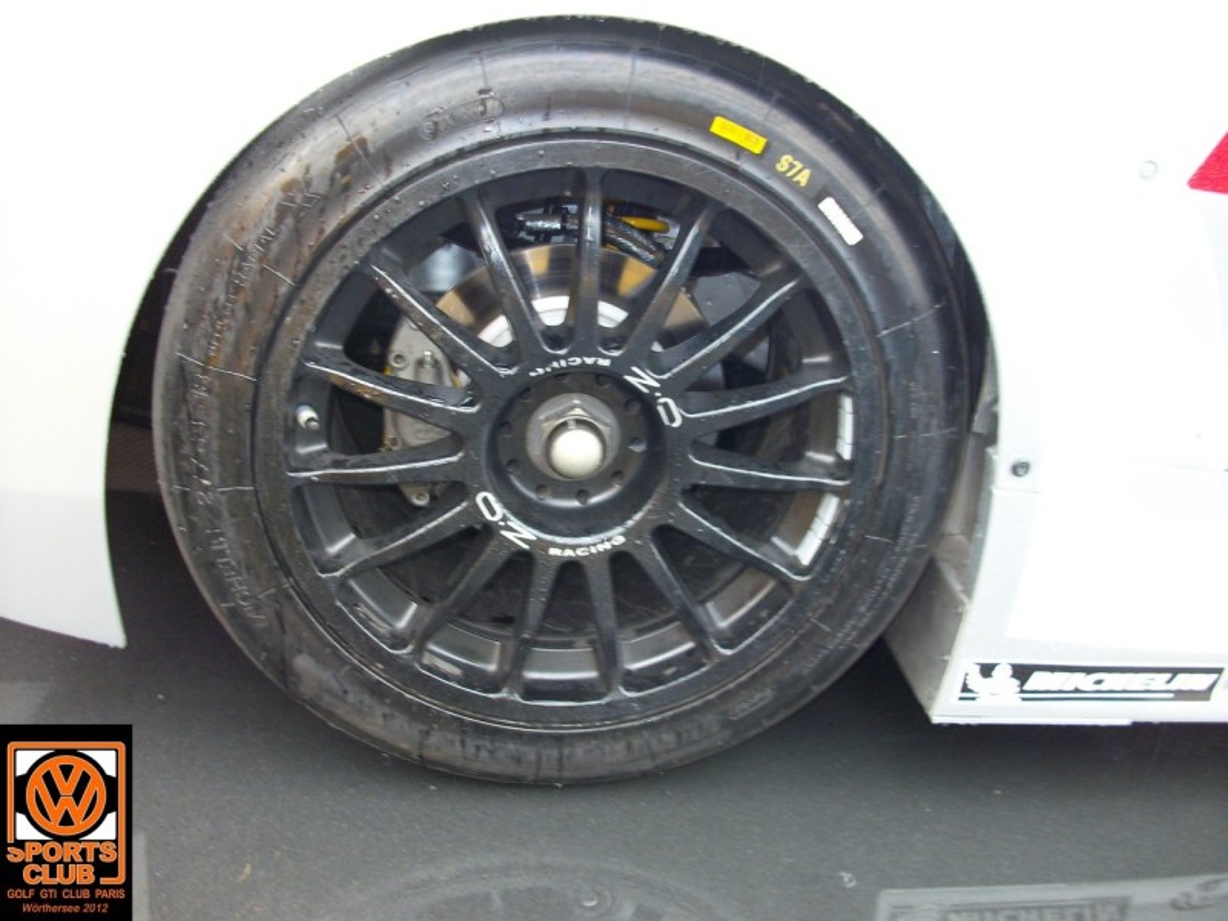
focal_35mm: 34
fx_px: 1206
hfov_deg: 54.0
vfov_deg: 41.8
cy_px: 460
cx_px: 614
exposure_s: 1/40
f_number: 2.9
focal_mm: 5.7
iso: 172
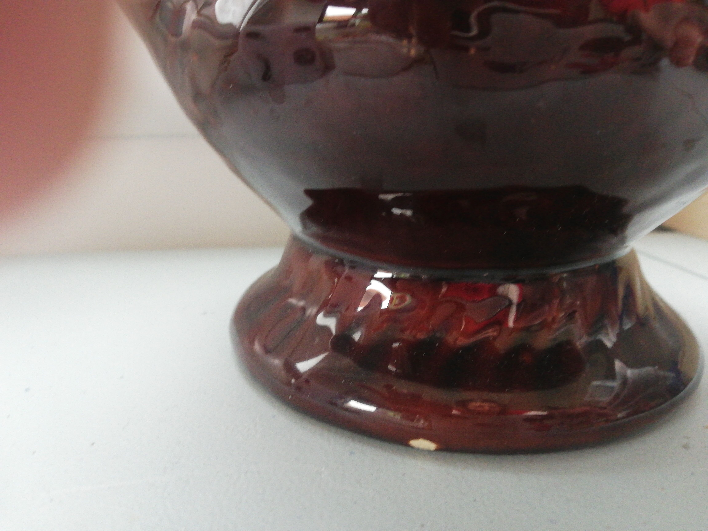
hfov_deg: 67.3
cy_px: 266
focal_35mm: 26
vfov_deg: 53.1
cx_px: 354
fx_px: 532
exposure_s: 1/25
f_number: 2.2
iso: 400
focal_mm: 3.81
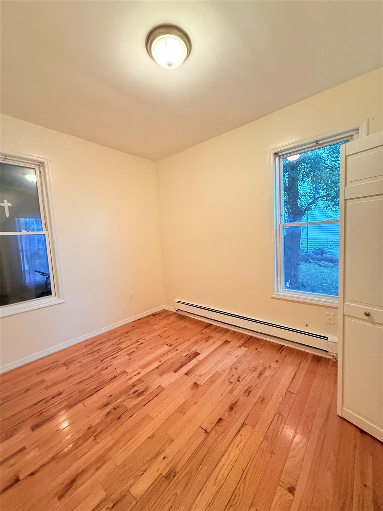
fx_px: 207
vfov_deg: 102.1
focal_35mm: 14
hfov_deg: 85.7
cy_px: 256
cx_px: 192
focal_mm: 2.22
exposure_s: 1/60
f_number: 2.2
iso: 500
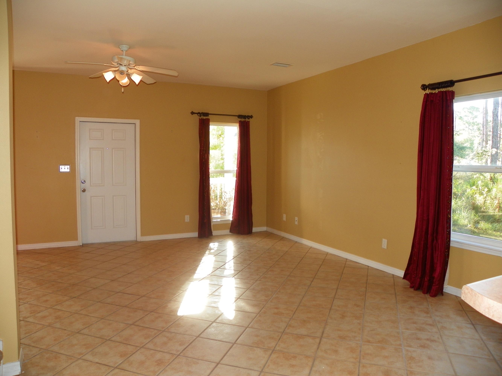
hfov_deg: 67.3
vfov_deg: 53.1
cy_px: 188
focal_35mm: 26
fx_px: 377
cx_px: 251
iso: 64
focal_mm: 4.6
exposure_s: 1/30
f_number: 2.8
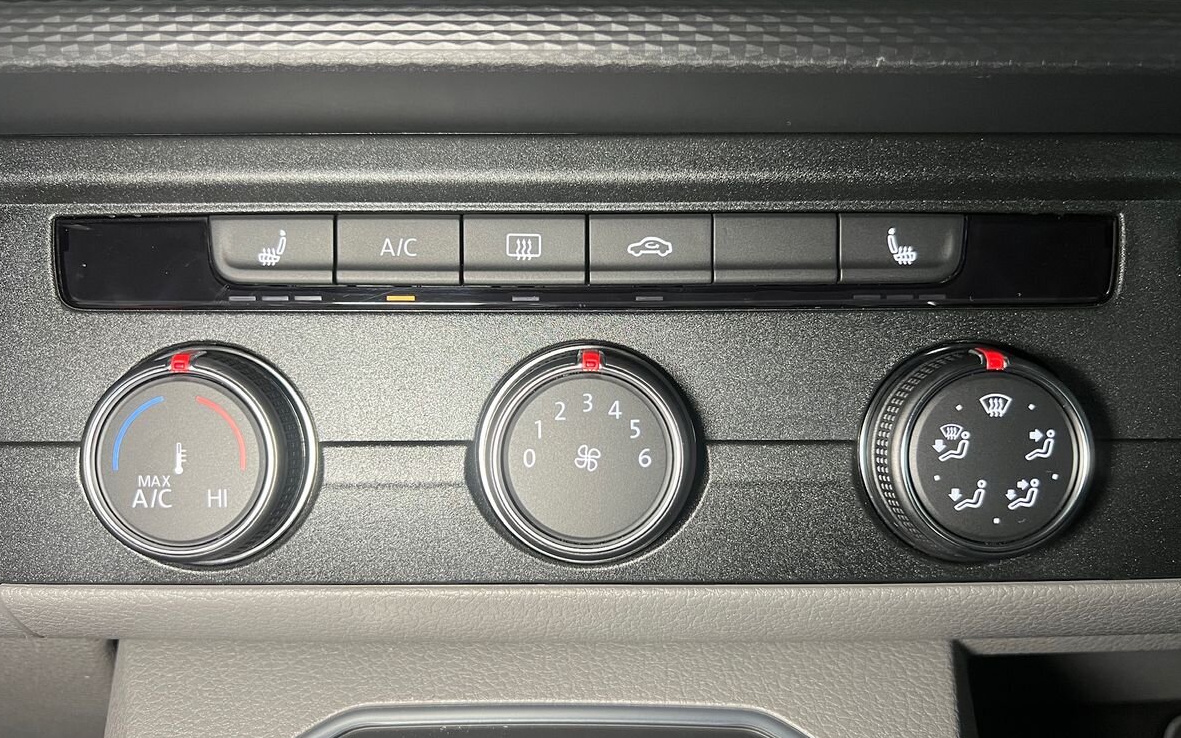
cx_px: 591
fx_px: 901
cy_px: 366
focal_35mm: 28
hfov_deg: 66.5
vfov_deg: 44.5
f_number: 1.5
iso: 250
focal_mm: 5.7
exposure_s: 1/60
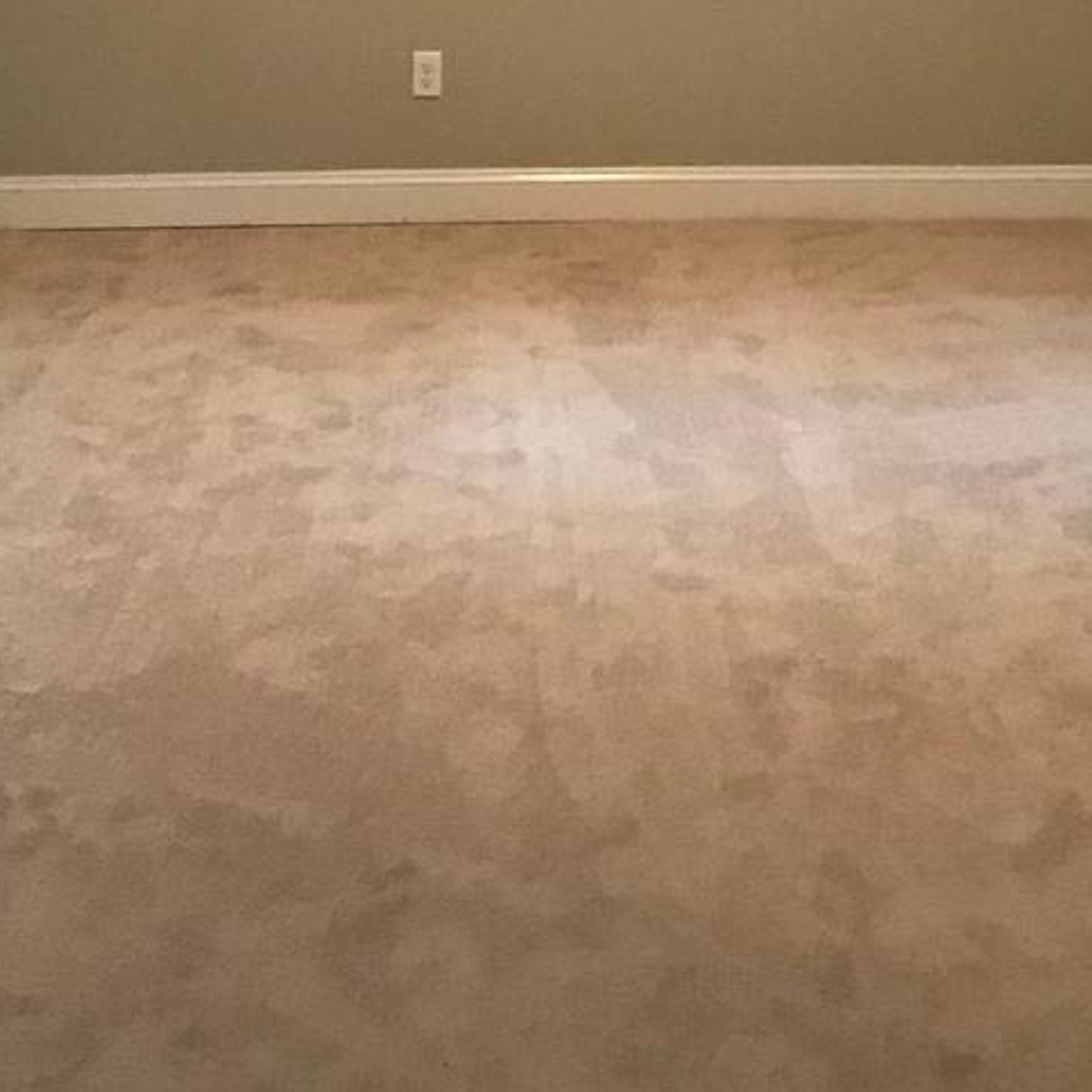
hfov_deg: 23.3
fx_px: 2641
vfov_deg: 22.1
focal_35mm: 74
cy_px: -106
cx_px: 639
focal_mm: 3.99
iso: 100
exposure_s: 1/13
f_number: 1.8
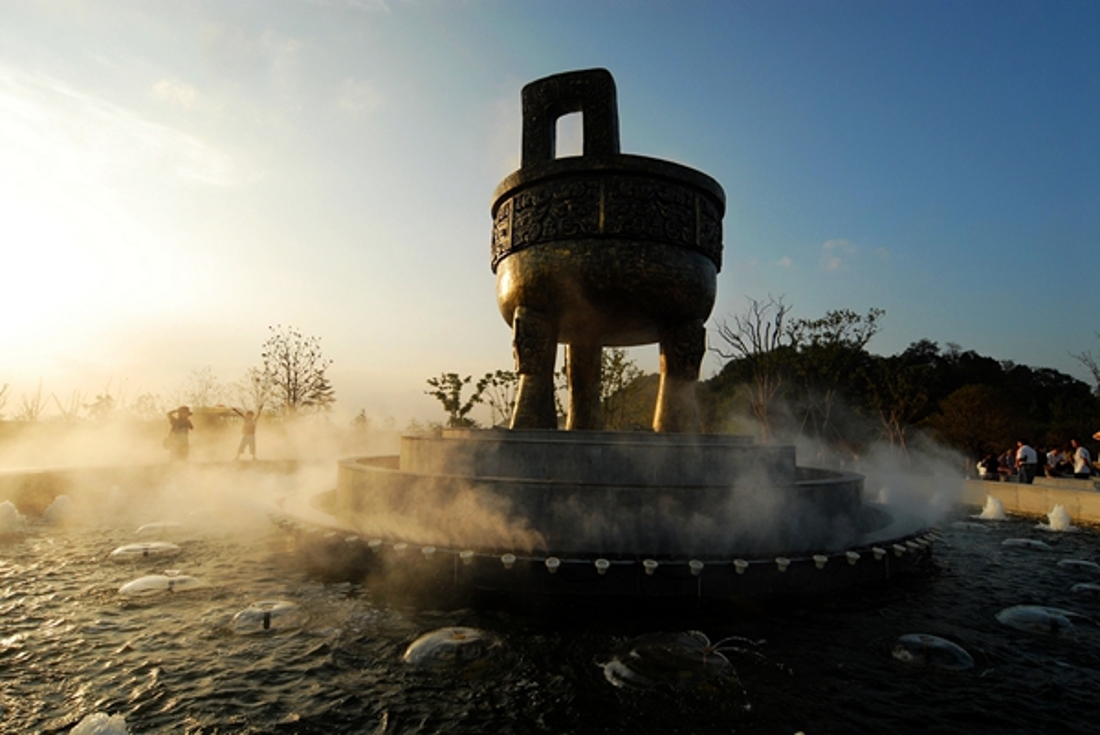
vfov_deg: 67.5
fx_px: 550
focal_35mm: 18
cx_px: 550
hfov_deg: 90.0
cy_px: 368
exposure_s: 1/125
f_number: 10
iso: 100
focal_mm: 12
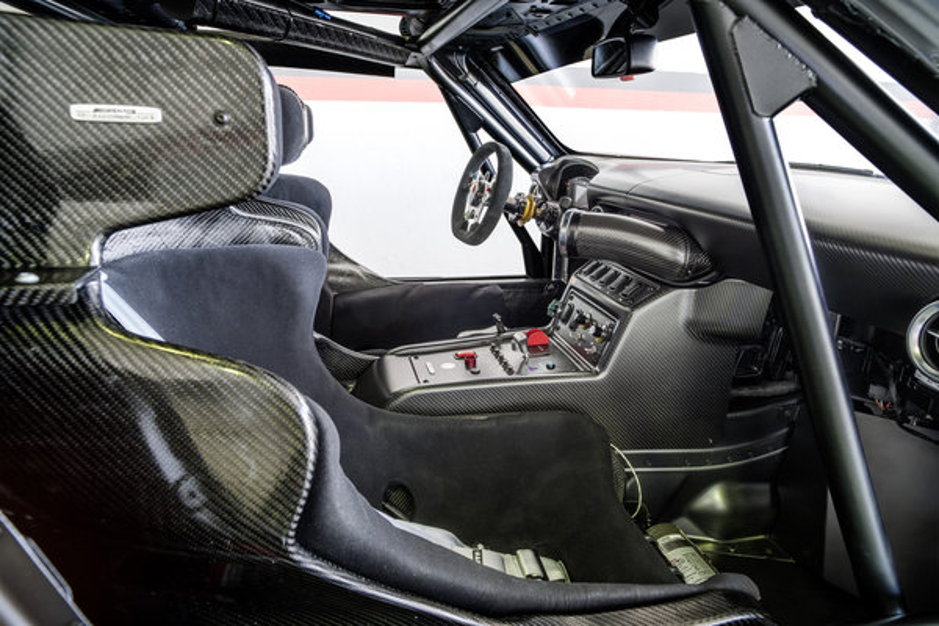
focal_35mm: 21
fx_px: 548
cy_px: 313
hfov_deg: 81.2
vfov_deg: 59.5
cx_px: 470
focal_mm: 21
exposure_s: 1
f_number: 11
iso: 100
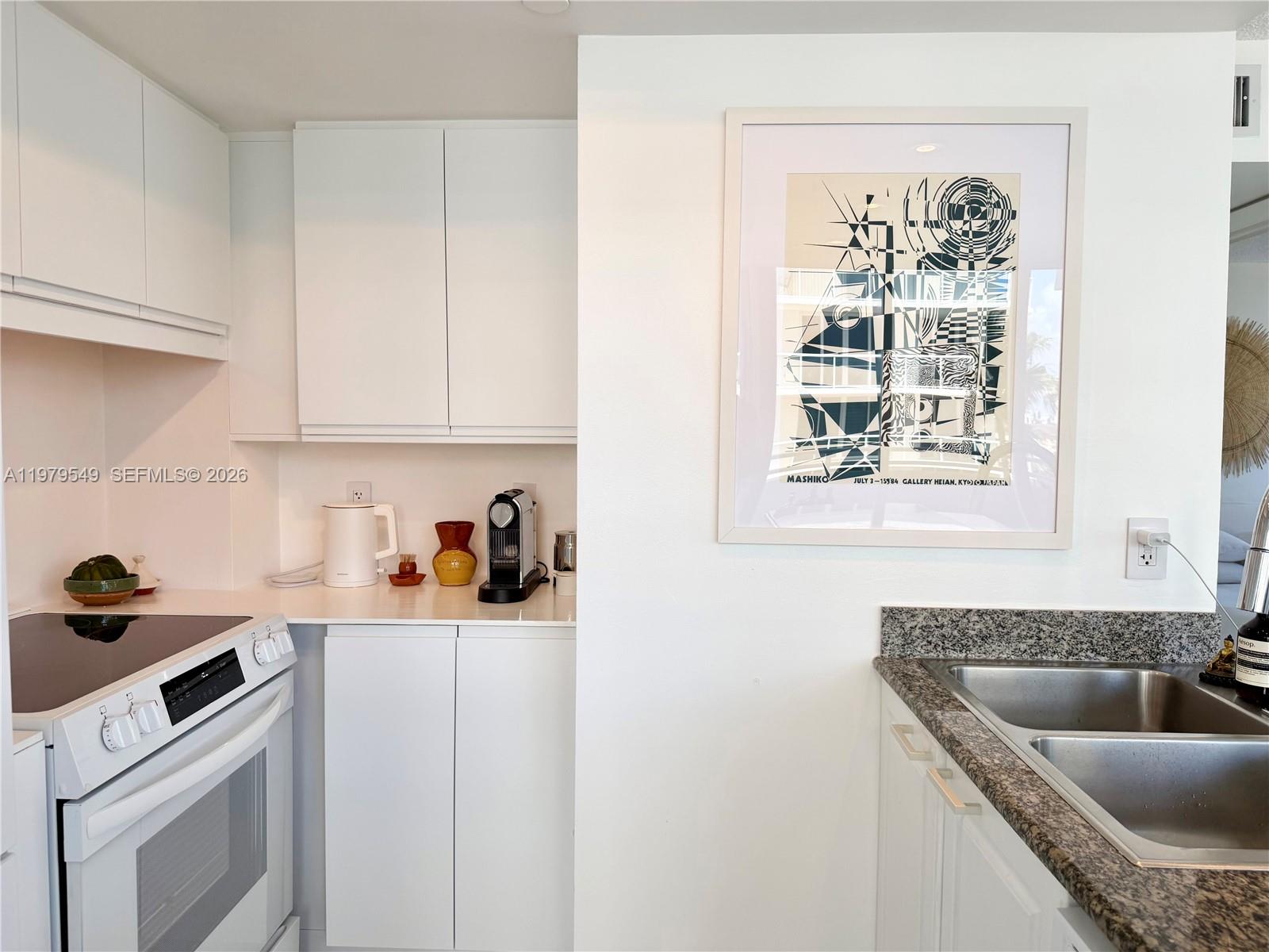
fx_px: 880
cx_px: 634
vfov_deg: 56.8
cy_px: 476
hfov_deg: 71.6
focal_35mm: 24
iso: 80
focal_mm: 6.76
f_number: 1.78
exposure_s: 1/336
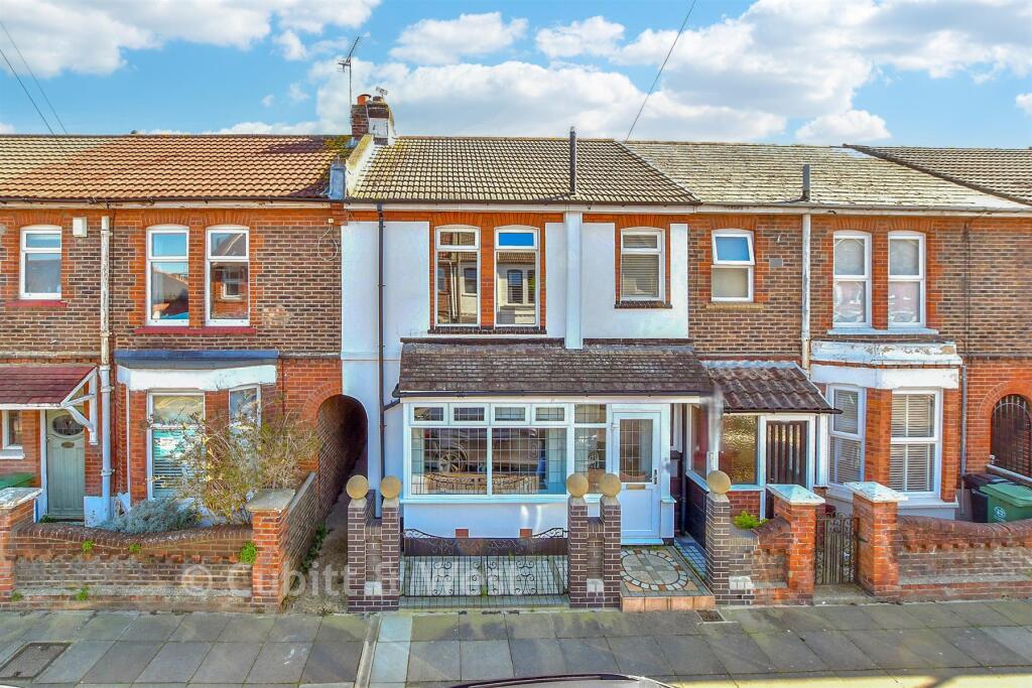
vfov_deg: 77.3
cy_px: 344
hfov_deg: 100.4
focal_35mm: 15
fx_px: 430
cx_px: 516
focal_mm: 10
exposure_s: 1/125
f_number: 8
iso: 500
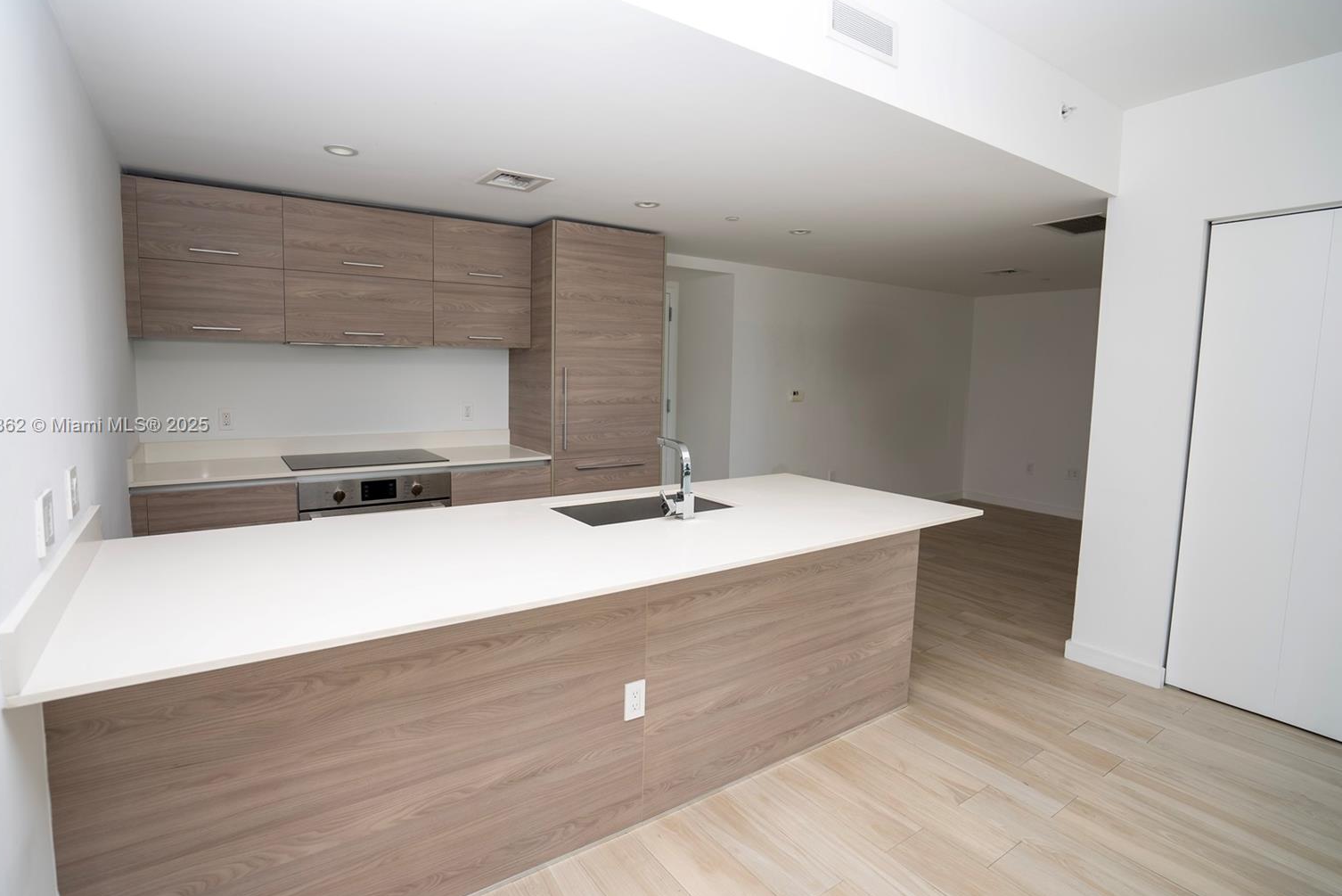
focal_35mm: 17
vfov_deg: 70.4
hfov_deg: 93.2
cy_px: 426
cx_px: 636
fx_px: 634
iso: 80
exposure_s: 1/80
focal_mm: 16
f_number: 4
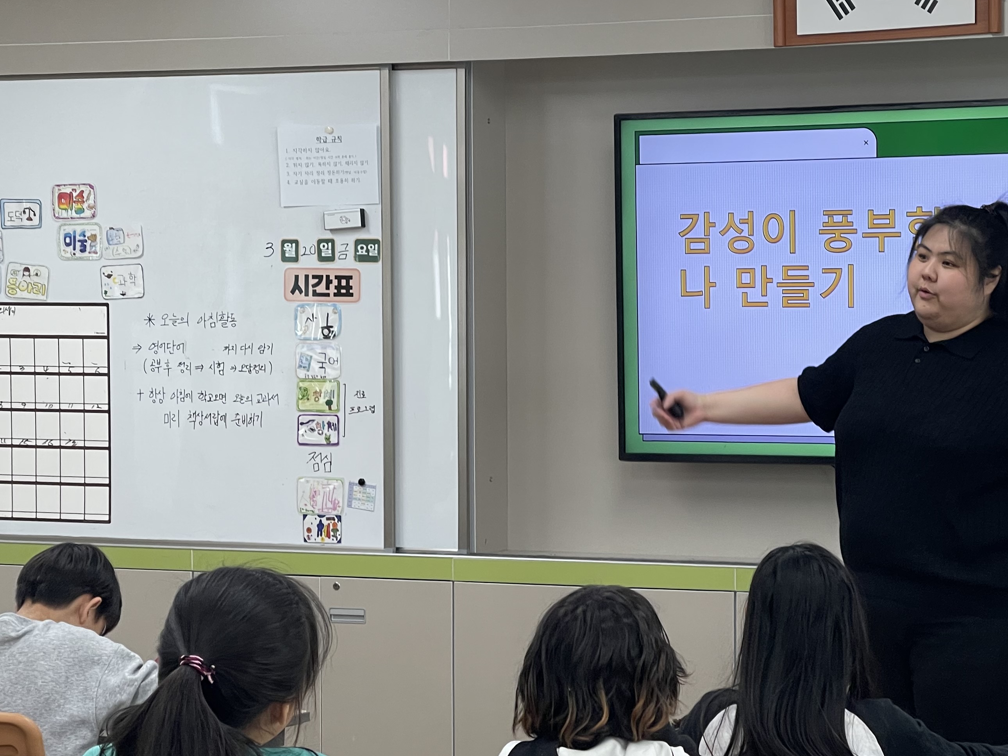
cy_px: 523
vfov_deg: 14.8
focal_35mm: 100
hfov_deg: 19.6
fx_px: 2912
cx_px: 600
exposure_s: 1/120
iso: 100
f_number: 2.2
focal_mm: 7.5
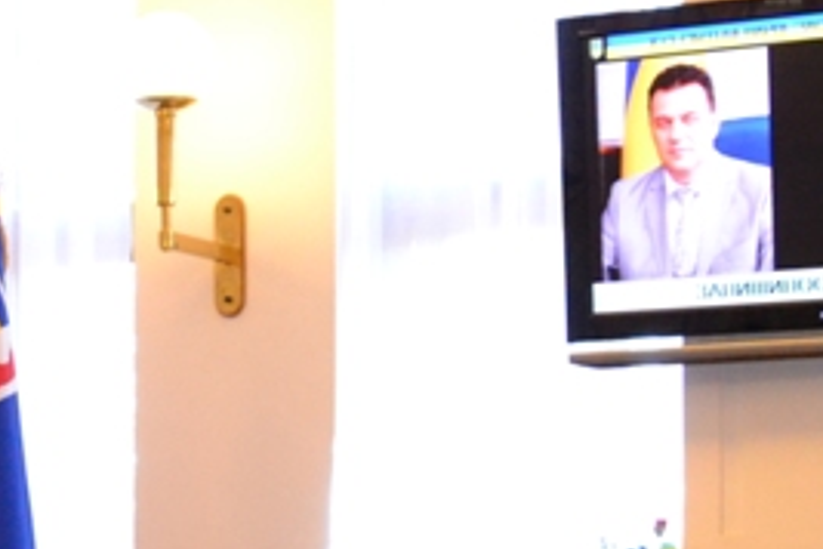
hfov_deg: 14.4
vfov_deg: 9.9
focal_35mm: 135
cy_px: 751
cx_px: -317
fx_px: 3086
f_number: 4
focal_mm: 24
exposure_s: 1/60
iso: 2500
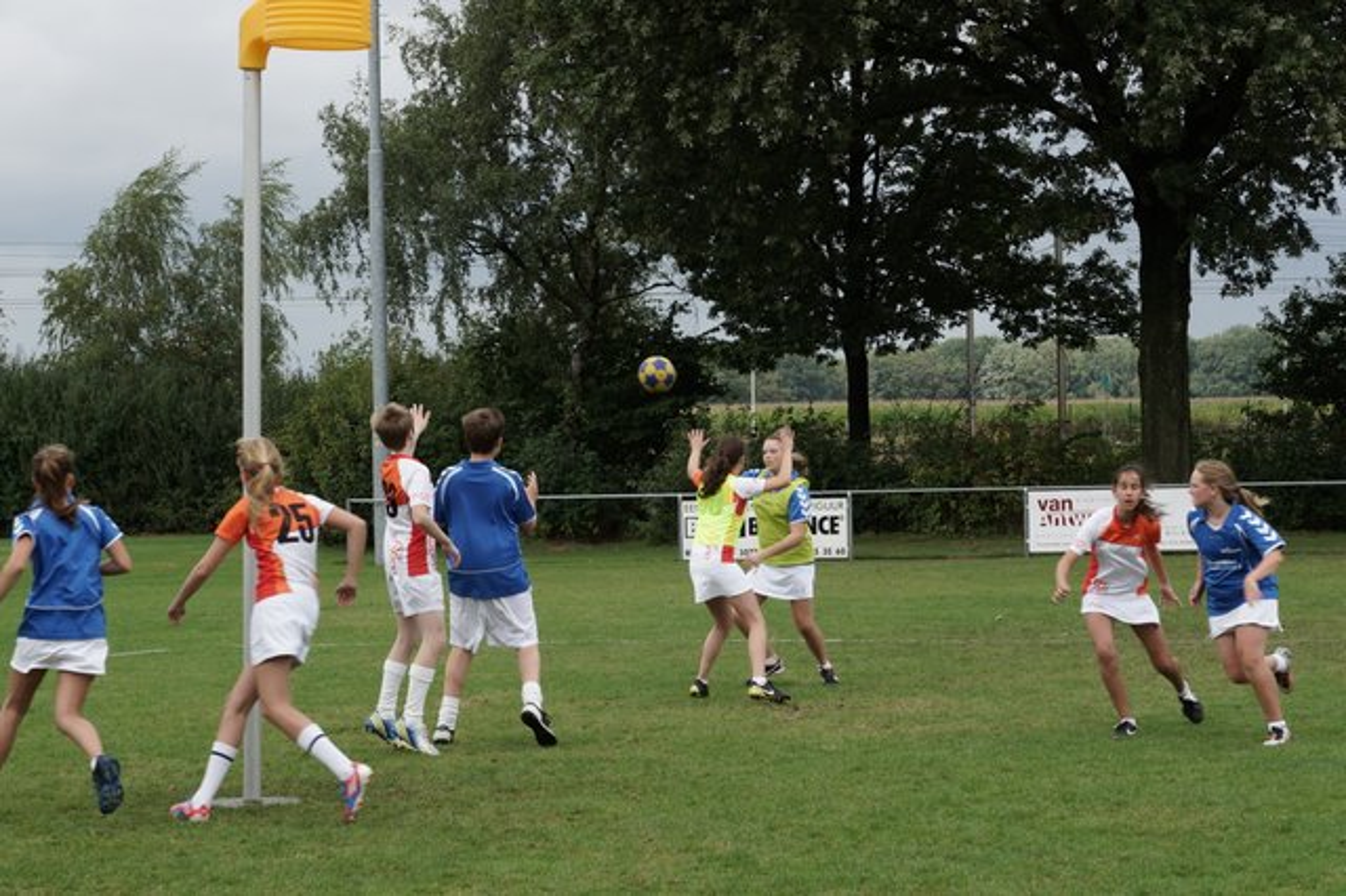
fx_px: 2803
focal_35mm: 75
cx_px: 673
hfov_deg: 27.0
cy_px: 448
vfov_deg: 18.2
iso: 100
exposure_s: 1/200
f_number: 7.1
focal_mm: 50
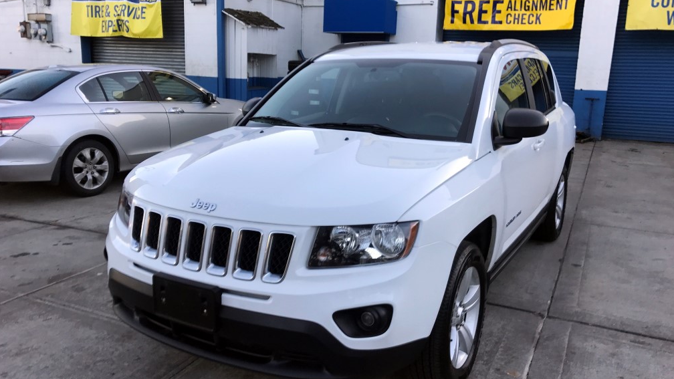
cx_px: 339
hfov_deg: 62.6
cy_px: 193
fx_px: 554
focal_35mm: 31
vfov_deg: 37.8
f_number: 1.8
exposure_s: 1/159
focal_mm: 3.99
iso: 20
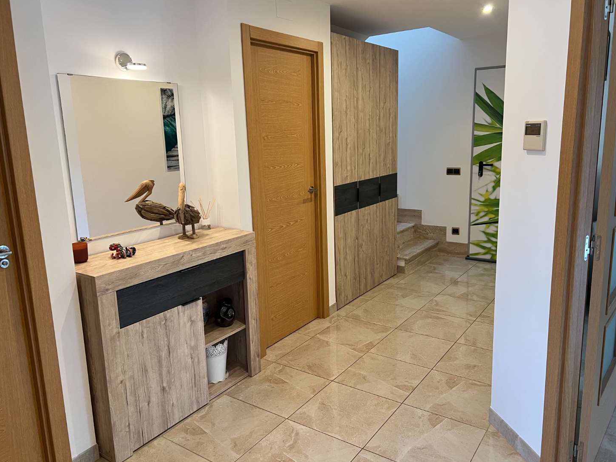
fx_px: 480
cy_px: 224
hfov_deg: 65.3
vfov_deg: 51.3
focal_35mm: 27
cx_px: 312
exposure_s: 1/50
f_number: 1.5
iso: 100
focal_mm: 5.7
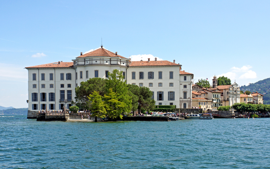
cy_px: 97
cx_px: 150
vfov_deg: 25.3
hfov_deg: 39.5
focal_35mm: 51
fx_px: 375
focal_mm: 29
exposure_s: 1/250
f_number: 8
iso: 100
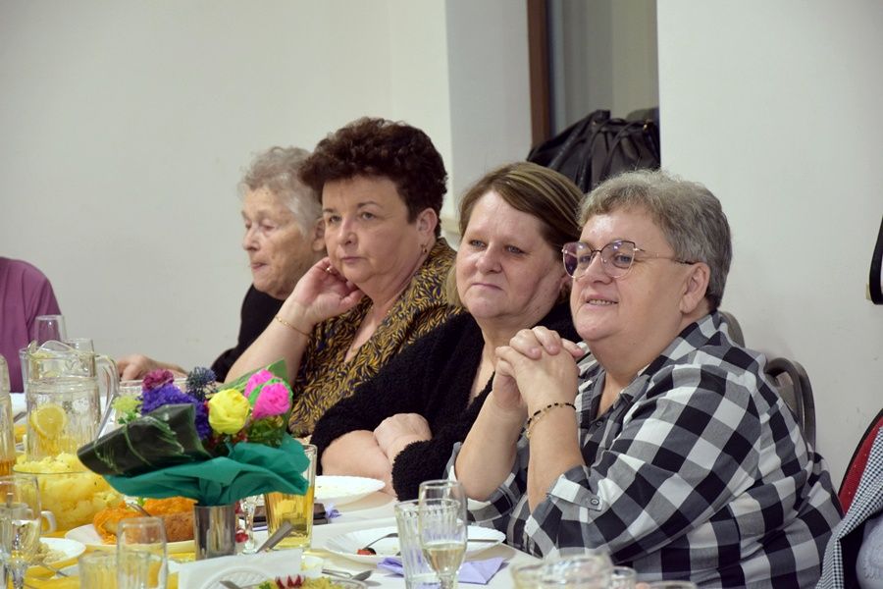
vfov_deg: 9.3
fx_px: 3605
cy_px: 294
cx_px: 442
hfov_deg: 14.0
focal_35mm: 147
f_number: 5.6
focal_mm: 98
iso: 1100
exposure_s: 1/60
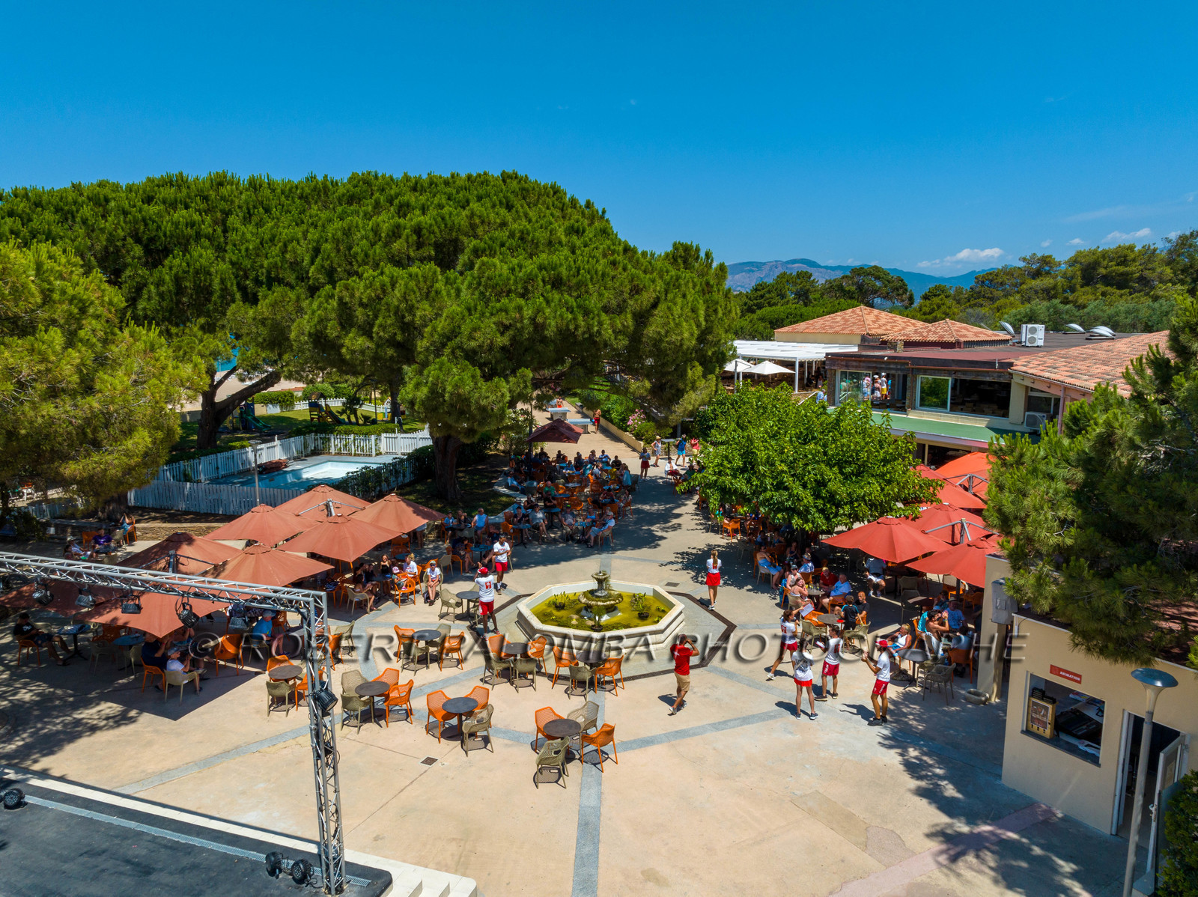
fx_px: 830
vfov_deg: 56.8
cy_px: 448
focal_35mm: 24
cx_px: 599
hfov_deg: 71.6
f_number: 11
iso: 100
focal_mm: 12.3
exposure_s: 1/200
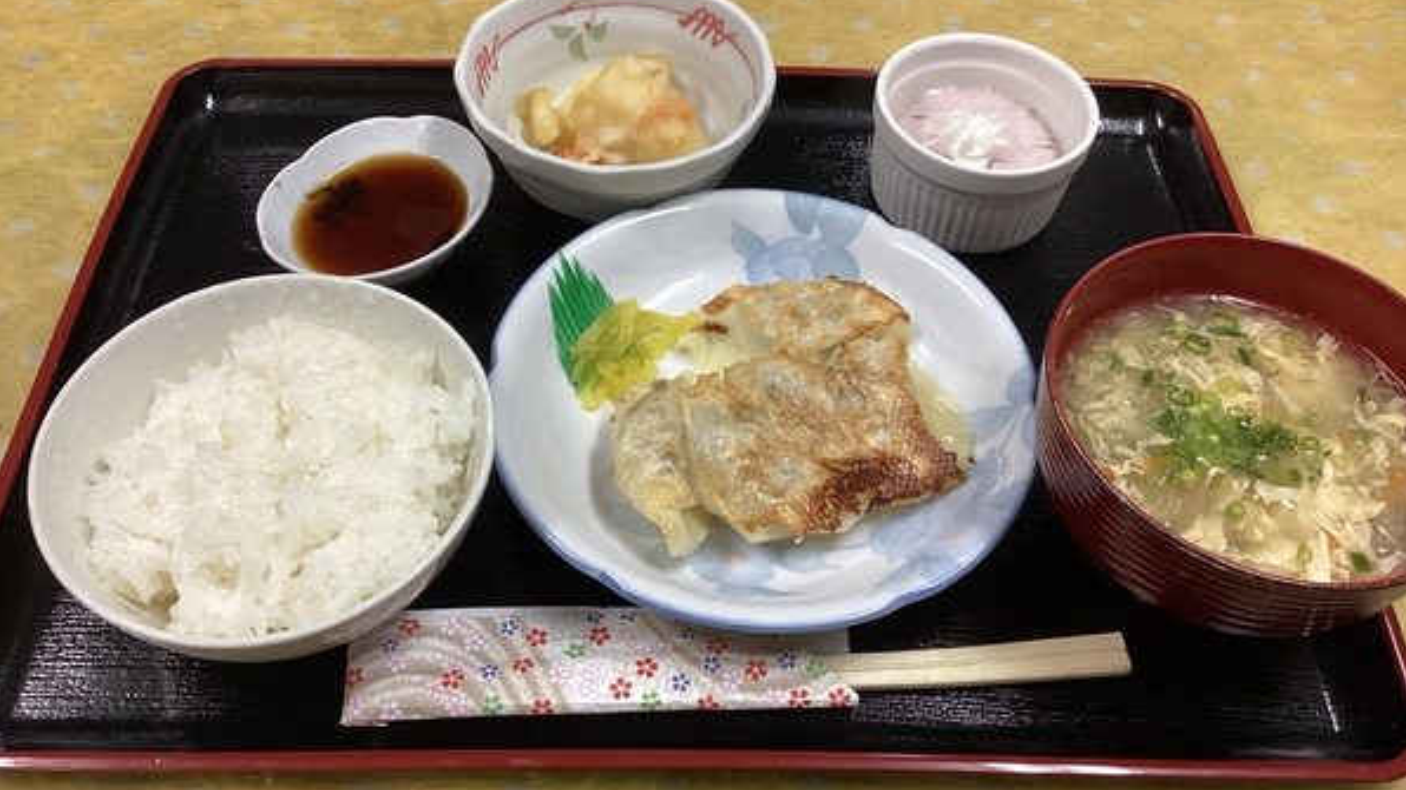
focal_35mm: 34
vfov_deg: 34.6
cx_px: 703
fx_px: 1267
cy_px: 384
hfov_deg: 58.0
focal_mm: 3.3
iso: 160
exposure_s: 1/60
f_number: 2.4
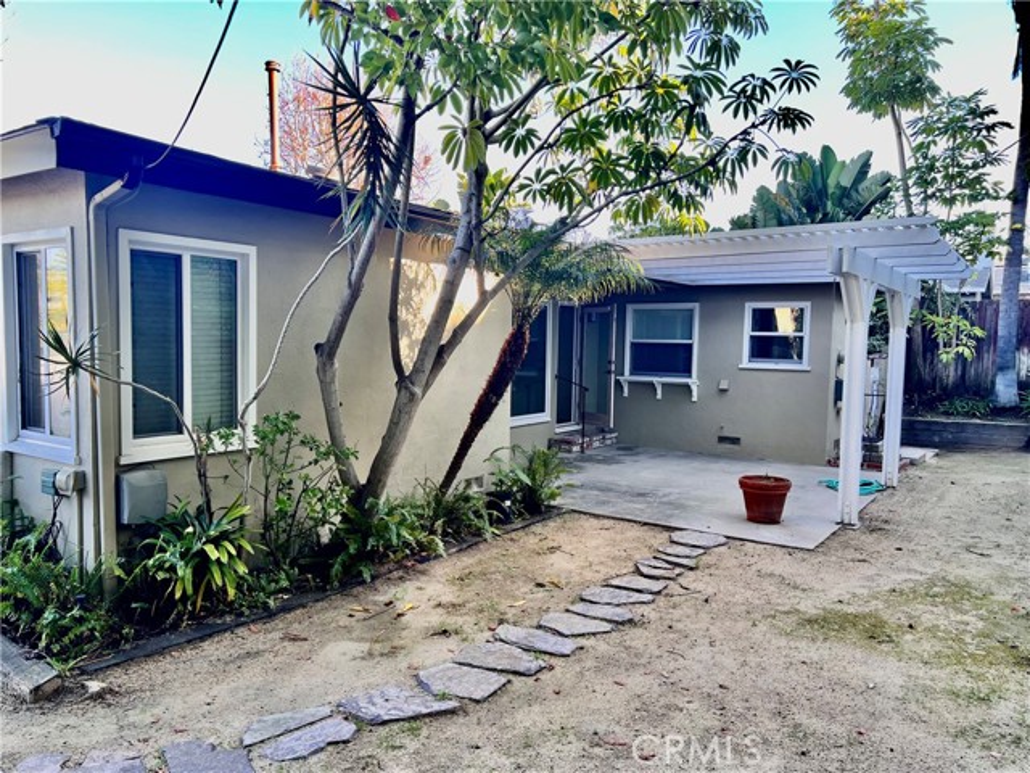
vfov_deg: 53.1
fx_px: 774
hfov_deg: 67.3
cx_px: 515
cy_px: 386
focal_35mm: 26
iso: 50
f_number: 1.5
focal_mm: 5.7
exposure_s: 1/164
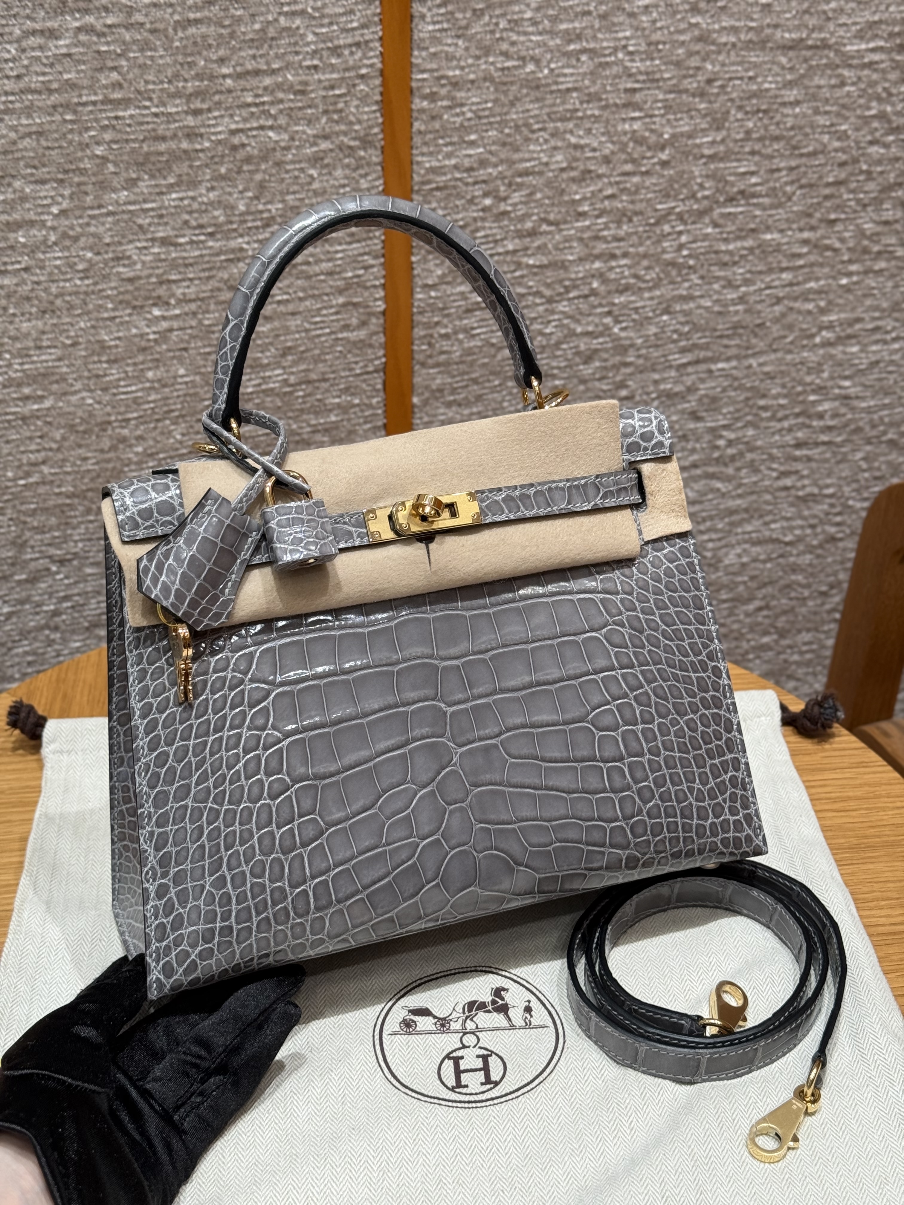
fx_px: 1671
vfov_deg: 39.7
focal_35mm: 48
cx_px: 452
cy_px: 602
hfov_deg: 30.3
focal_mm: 6.76
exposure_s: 1/94
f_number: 1.78
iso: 100
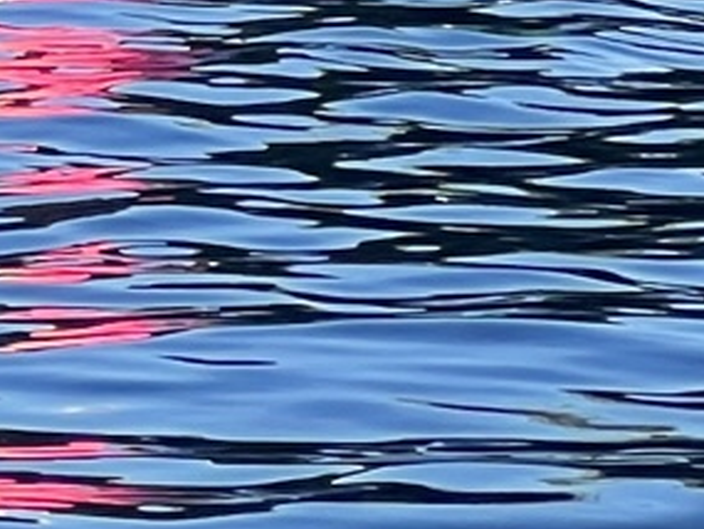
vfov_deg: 2.7
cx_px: -1292
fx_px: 11251
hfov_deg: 3.5
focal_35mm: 553
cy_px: -705
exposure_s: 1/133
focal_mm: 9
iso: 32
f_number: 2.8
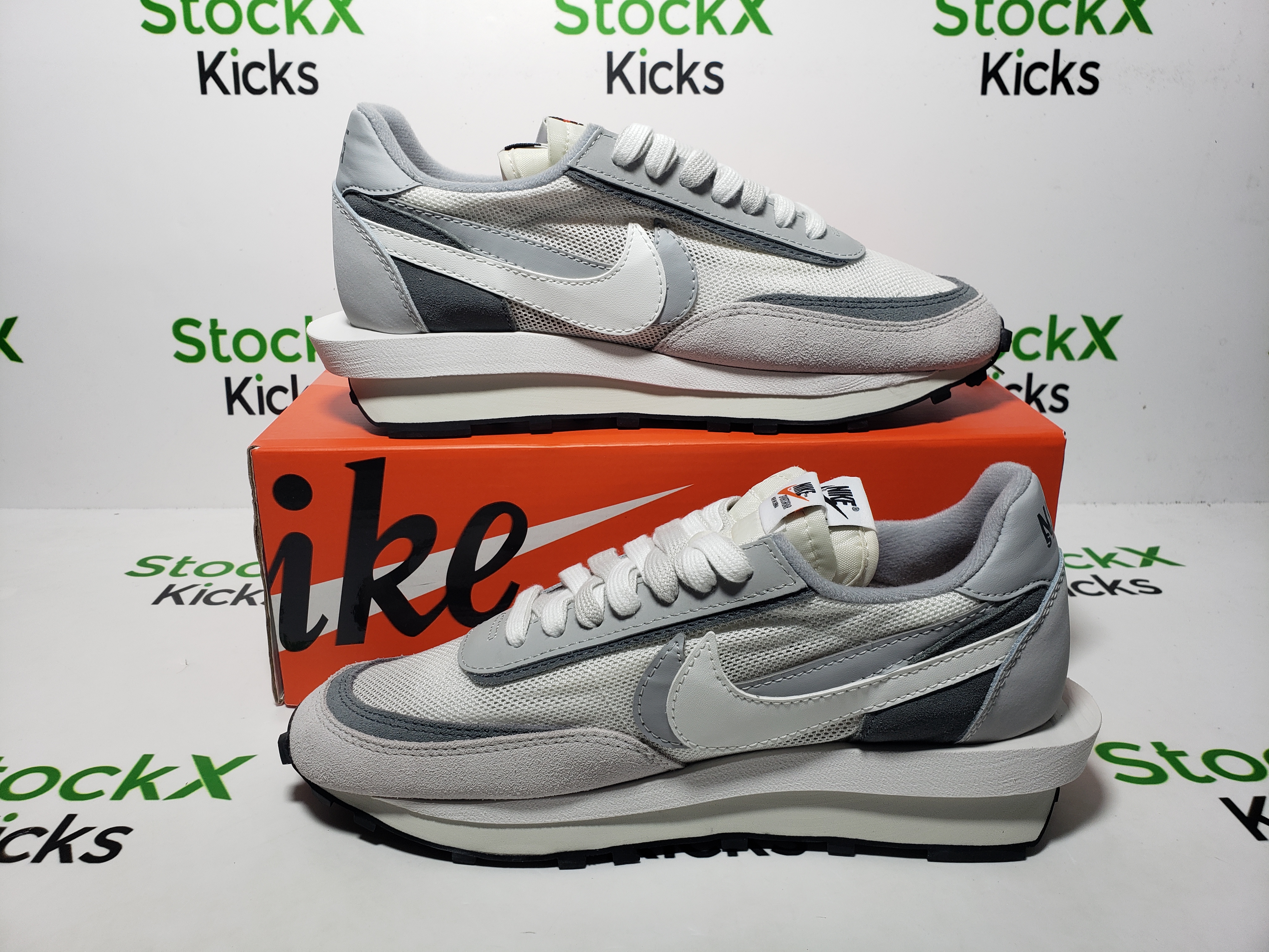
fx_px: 953
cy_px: 476
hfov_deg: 67.3
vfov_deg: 53.1
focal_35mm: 26
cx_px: 634
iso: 50
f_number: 2.4
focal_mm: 4.3
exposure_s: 1/199
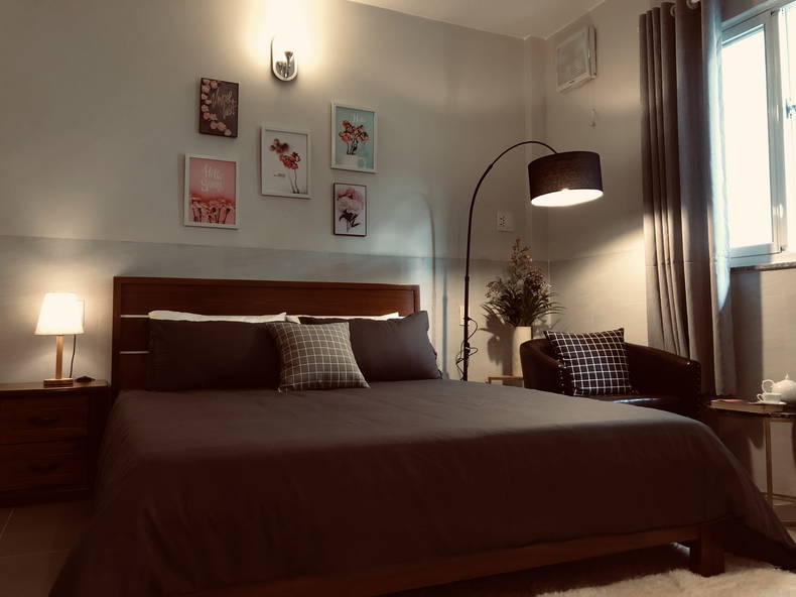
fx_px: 644
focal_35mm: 28
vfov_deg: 49.7
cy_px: 298
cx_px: 398
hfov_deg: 63.5
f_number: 1.8
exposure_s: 1/17
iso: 80
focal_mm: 3.99
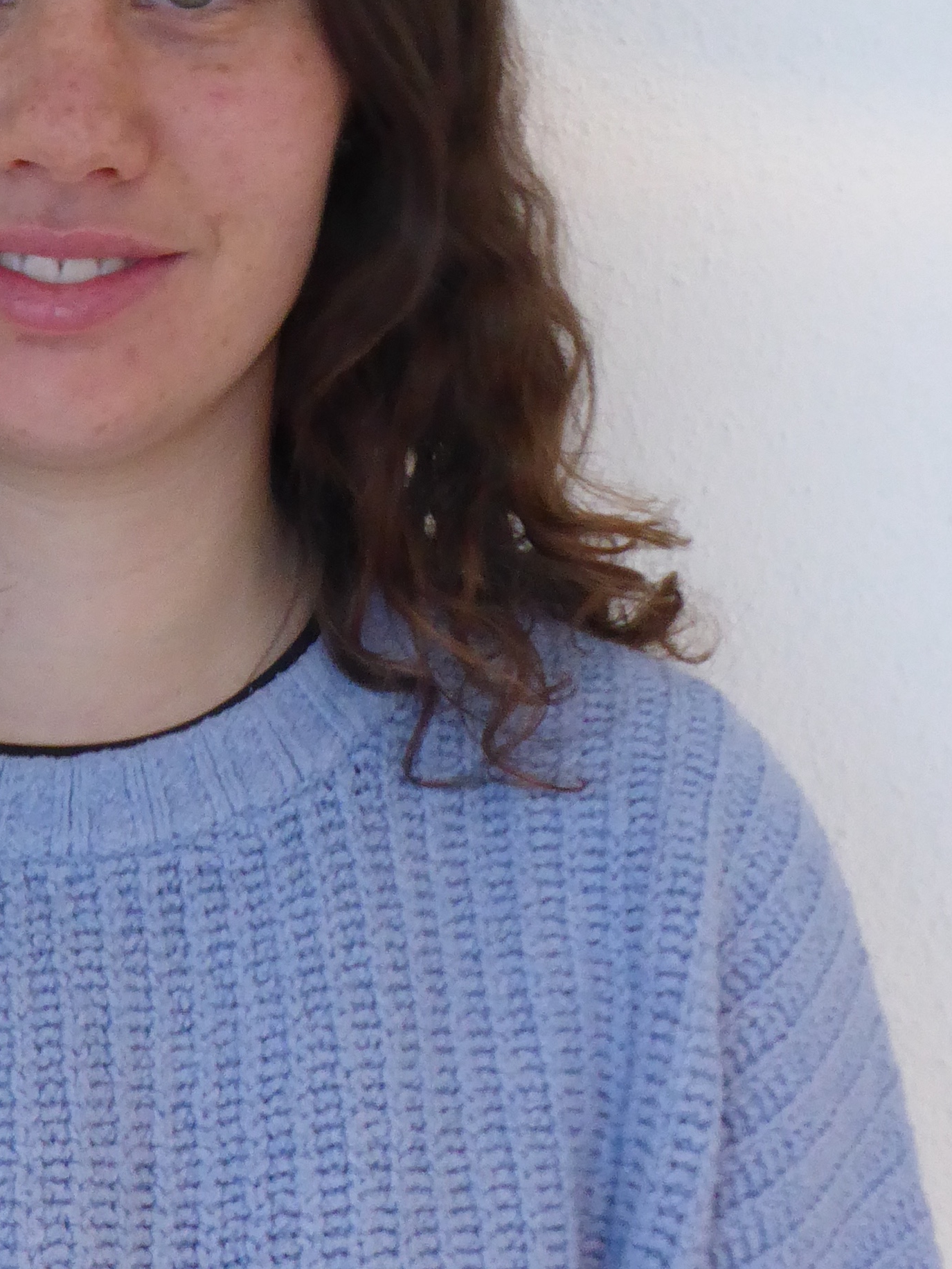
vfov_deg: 26.3
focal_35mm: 72
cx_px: 101
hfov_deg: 20.1
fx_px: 2640
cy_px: 167
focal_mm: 5.8
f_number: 7.1
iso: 500
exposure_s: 1/4
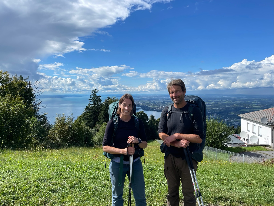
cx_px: 137
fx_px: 206
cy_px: 103
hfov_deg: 67.3
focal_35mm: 26
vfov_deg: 53.1
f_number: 1.6
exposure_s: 1/4132
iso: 32
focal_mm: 4.2
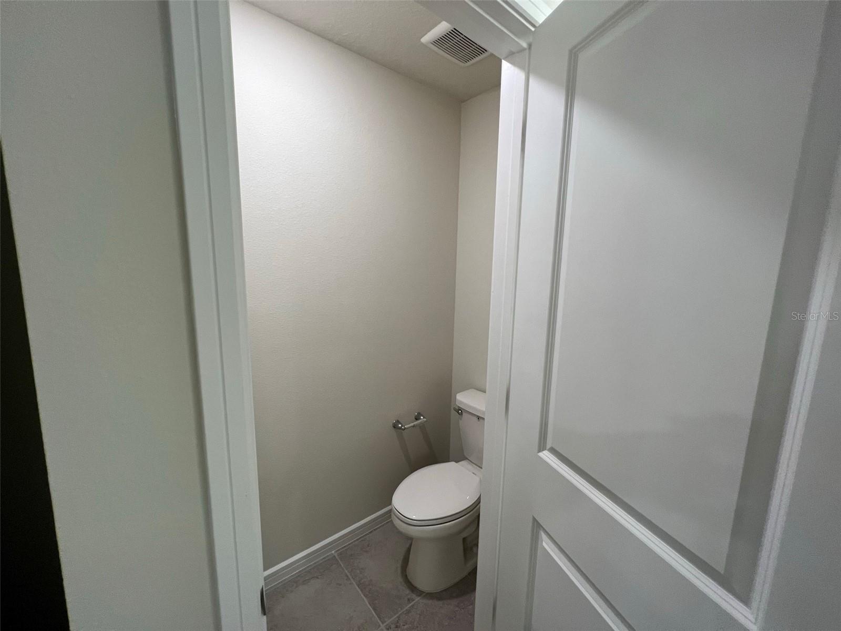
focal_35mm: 13
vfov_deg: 89.9
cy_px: 316
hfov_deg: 106.2
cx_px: 420
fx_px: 316
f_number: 1.8
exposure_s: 1/120
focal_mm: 1.57
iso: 125
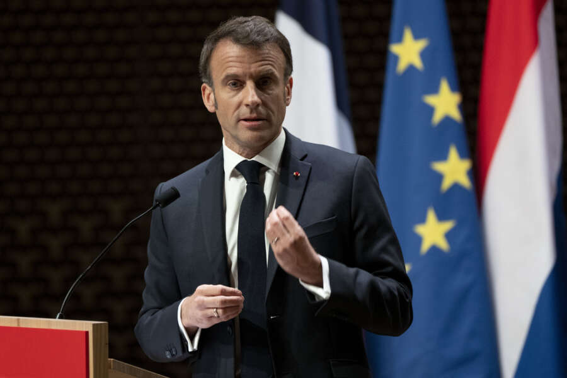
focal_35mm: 400
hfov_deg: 5.2
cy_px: 189
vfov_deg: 3.4
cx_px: 284
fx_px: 6300
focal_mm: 400
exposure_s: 1/100
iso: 3200
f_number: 5.6
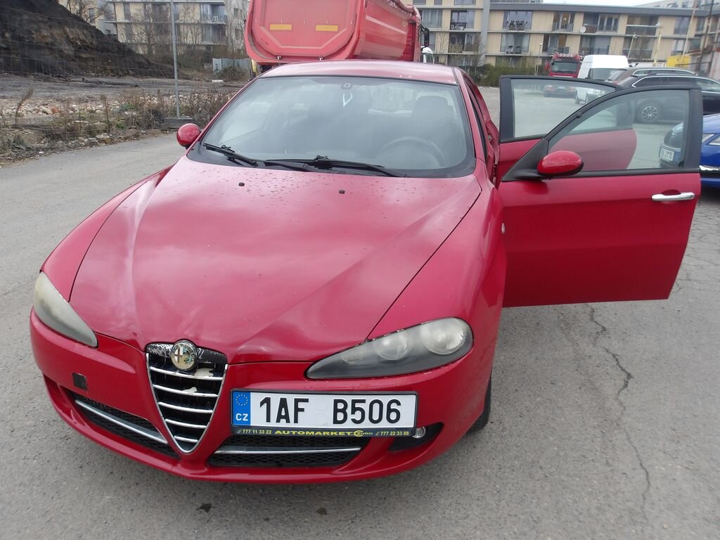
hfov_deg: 65.3
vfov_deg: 51.4
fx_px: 562
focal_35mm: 27
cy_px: 270
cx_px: 360
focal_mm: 4.9
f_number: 3
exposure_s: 1/442
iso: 100
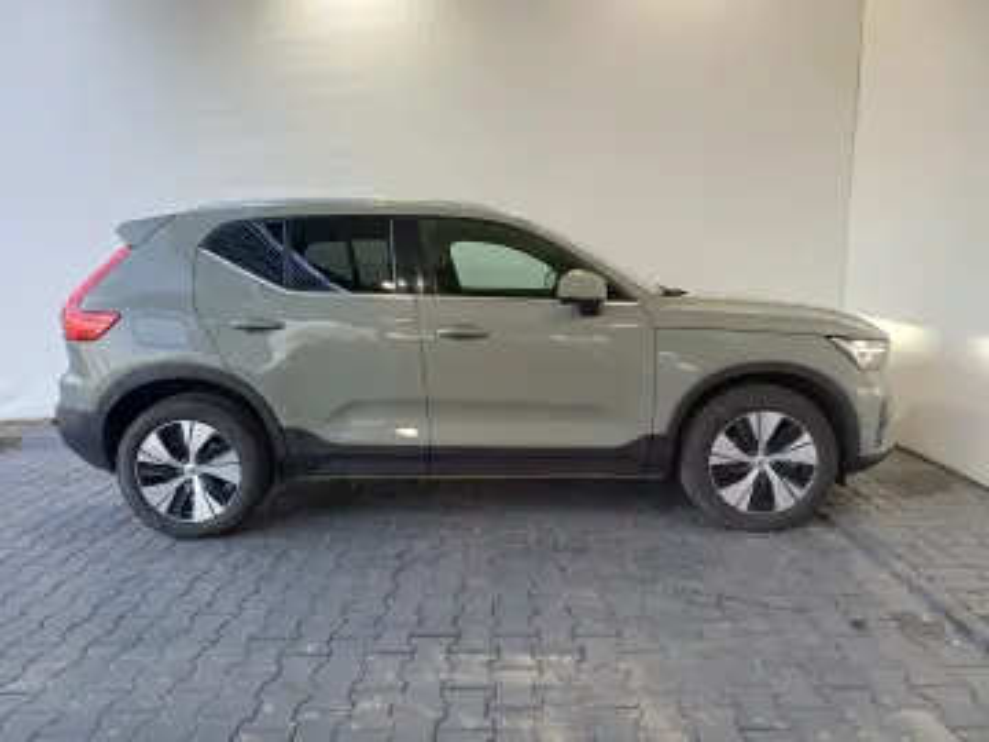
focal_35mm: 25
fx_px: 714
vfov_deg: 54.9
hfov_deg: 69.4
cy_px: 371
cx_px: 494
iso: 100
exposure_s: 1/100
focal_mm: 4.65
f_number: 1.8
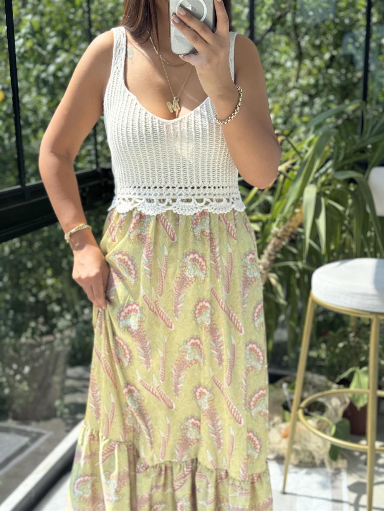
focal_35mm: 48
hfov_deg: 30.3
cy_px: 256
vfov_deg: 39.7
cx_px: 192
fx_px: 710
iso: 64
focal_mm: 6.76
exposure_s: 1/553
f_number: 1.78
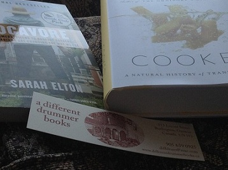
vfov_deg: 24.2
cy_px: 52
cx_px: 95
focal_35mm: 60
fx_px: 394
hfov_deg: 32.2
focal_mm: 3.3
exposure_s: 1/120
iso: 32
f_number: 2.4
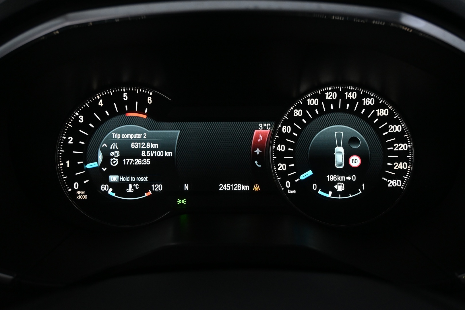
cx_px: 232
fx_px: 504
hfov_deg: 49.6
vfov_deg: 34.2
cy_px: 155
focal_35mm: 39
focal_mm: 26
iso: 1400
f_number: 4.5
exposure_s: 1/40
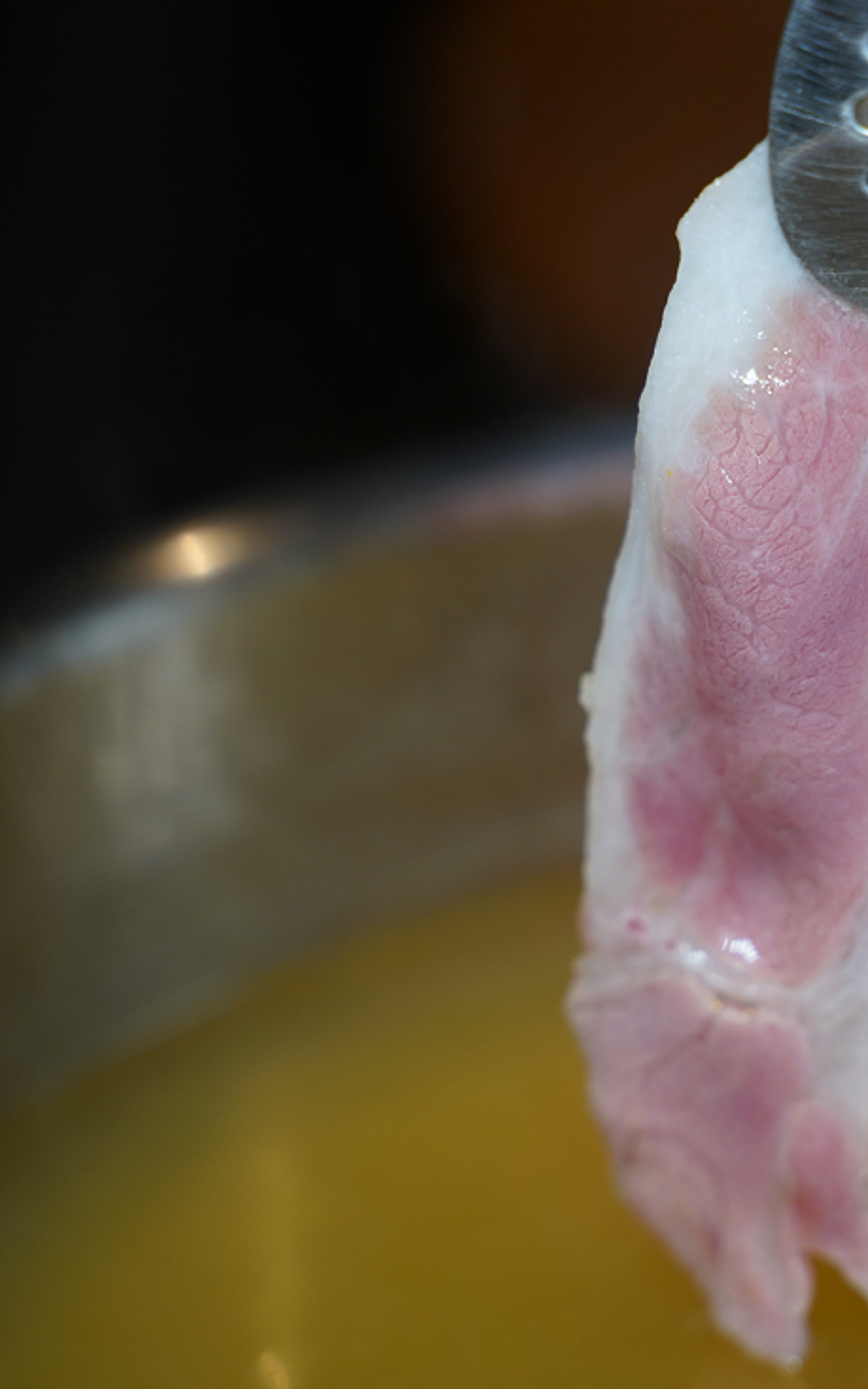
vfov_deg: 16.7
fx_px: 4729
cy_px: 662
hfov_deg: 10.3
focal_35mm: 125
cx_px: 981
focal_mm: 75
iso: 400
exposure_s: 1/80
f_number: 4
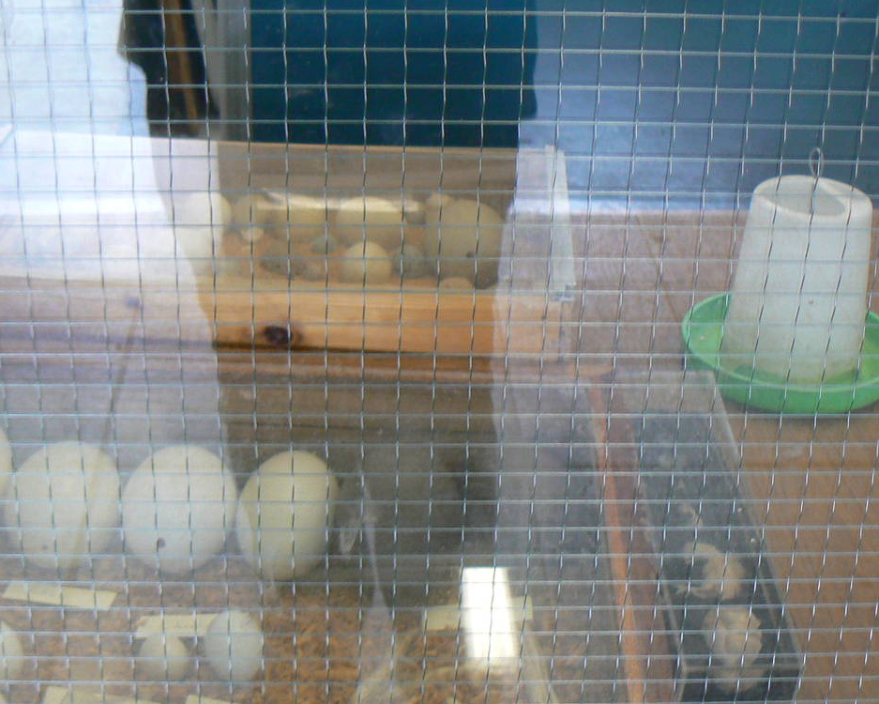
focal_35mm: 60
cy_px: 379
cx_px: 385
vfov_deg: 25.4
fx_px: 1561
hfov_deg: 31.4
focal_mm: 6
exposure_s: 1/30
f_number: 2.8
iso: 100
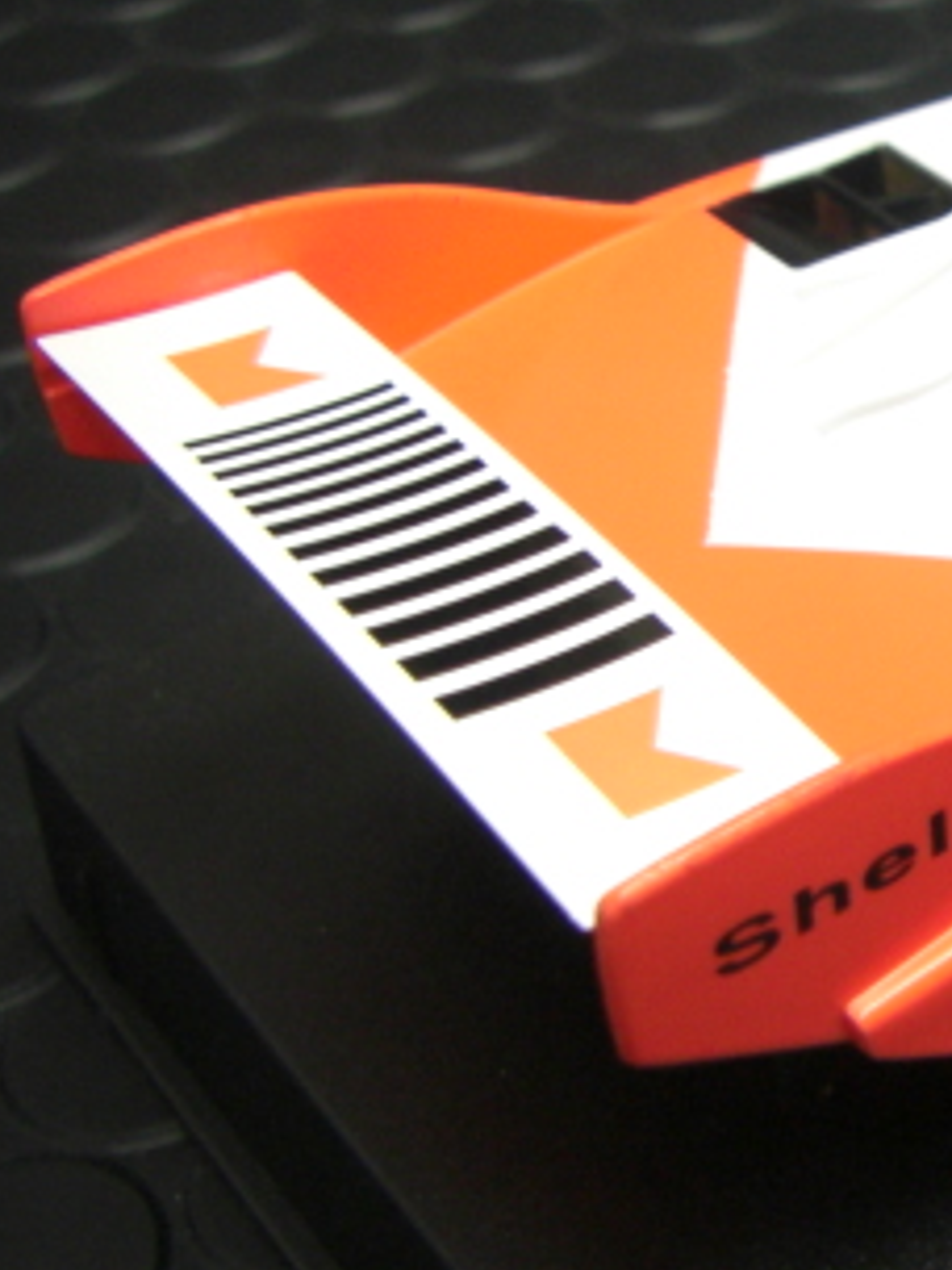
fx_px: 2934
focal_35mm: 80
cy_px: 531
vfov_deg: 24.4
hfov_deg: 17.5
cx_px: 1177
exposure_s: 1/25
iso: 200
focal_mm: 6.3
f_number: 3.4
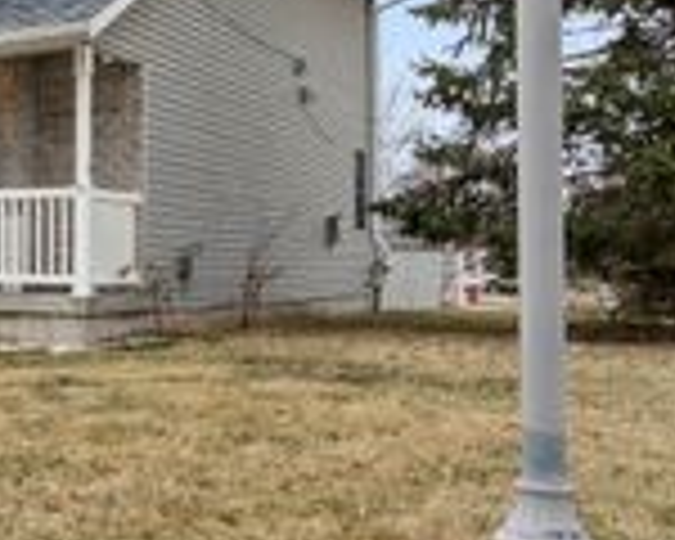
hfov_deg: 26.8
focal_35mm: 50
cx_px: -333
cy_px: -38
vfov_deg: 27.9
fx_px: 999
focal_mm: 16
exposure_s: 1/250
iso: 400
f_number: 9
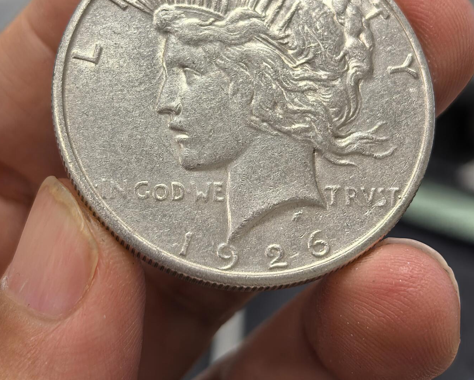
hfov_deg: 26.8
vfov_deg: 21.5
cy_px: 121
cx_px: 237
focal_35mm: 71
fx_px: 996
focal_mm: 6.98
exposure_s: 1/100
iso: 160
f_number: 2
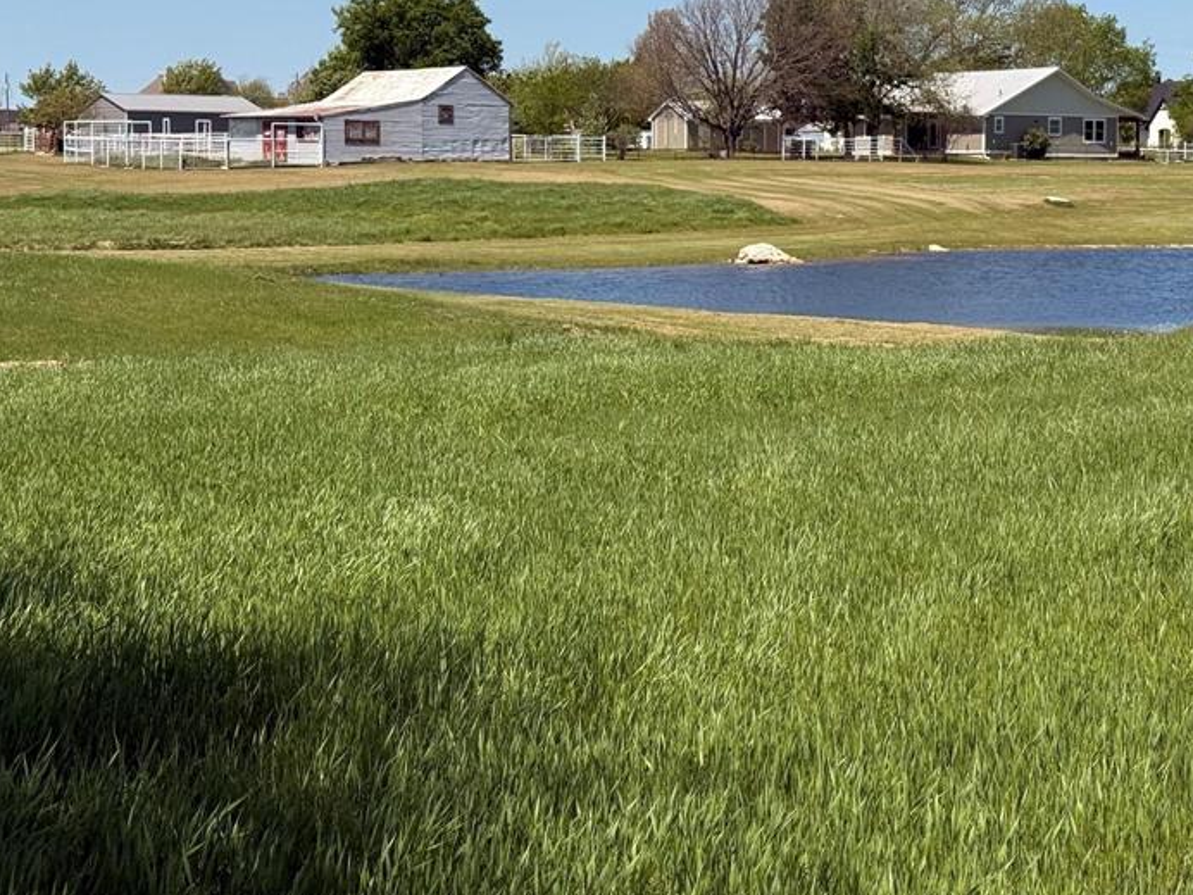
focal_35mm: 71
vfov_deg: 20.7
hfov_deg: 27.2
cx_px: 840
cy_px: 300
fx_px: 2447
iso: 64
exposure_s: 1/5587
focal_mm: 6.76
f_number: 1.78
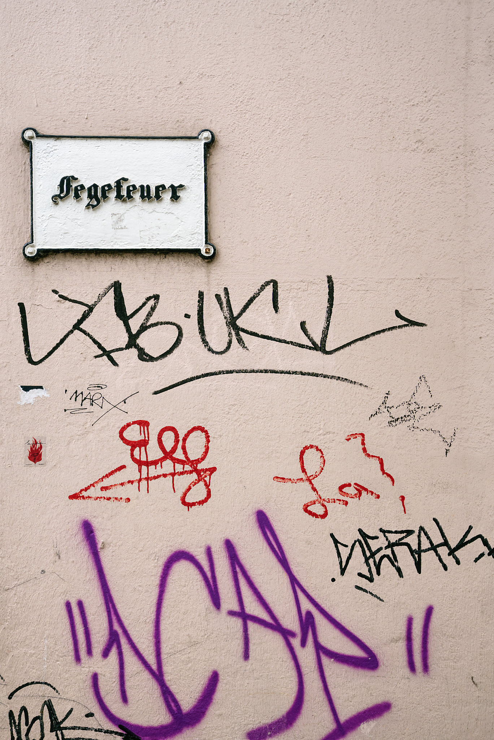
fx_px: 922
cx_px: 247
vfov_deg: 43.7
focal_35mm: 45
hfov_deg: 30.0
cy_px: 370
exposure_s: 1/60
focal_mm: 29.9
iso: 125
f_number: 7.1
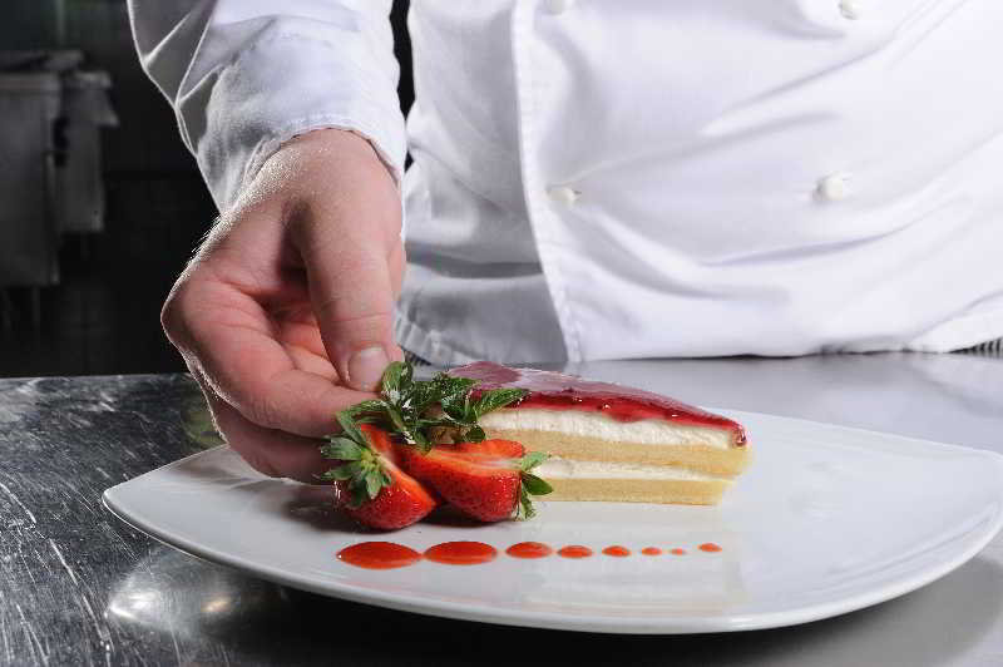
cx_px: 502
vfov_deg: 21.9
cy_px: 334
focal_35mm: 62
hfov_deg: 32.4
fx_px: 1726
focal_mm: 62
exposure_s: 1/100
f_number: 20
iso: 320
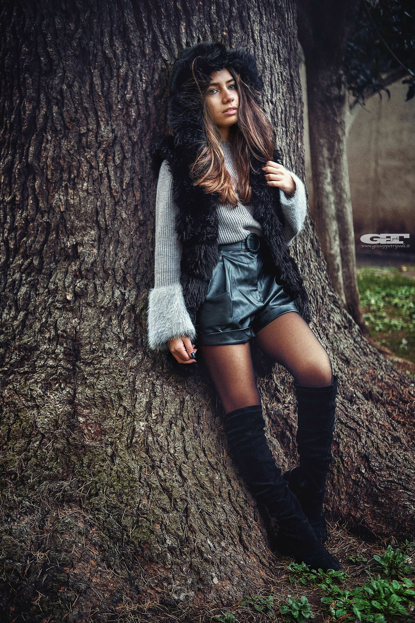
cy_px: 312
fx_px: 916
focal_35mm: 53
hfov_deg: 25.5
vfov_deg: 37.5
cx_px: 208
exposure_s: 1/100
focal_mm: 35
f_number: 2.2
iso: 1250
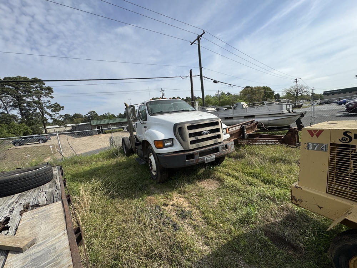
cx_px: 178
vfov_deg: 85.7
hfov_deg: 102.1
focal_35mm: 14
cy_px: 134
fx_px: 144
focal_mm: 2.22
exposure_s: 1/2494
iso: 50
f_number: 2.2
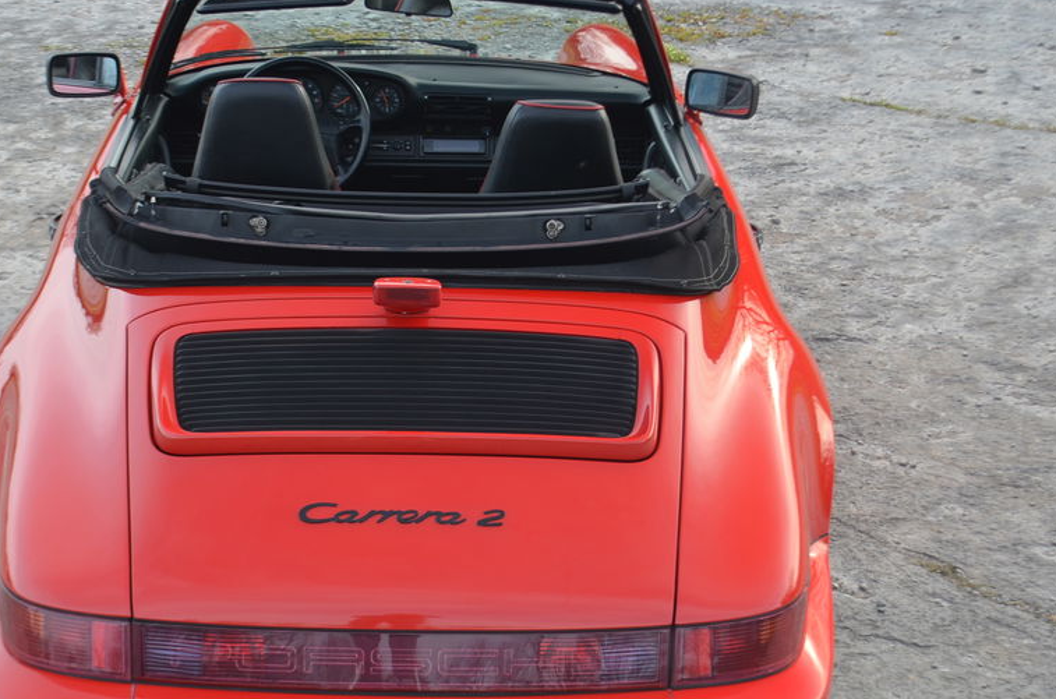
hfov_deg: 29.2
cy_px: 391
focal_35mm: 69
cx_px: 417
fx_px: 2019
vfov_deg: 19.6
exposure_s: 1/125
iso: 400
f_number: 5.6
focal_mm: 34
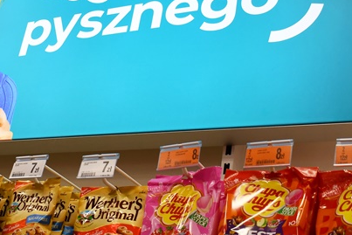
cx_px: 114
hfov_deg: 29.8
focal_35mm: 67
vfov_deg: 20.3
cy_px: 121
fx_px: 655
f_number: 3.5
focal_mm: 18
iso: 400
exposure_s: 1/250
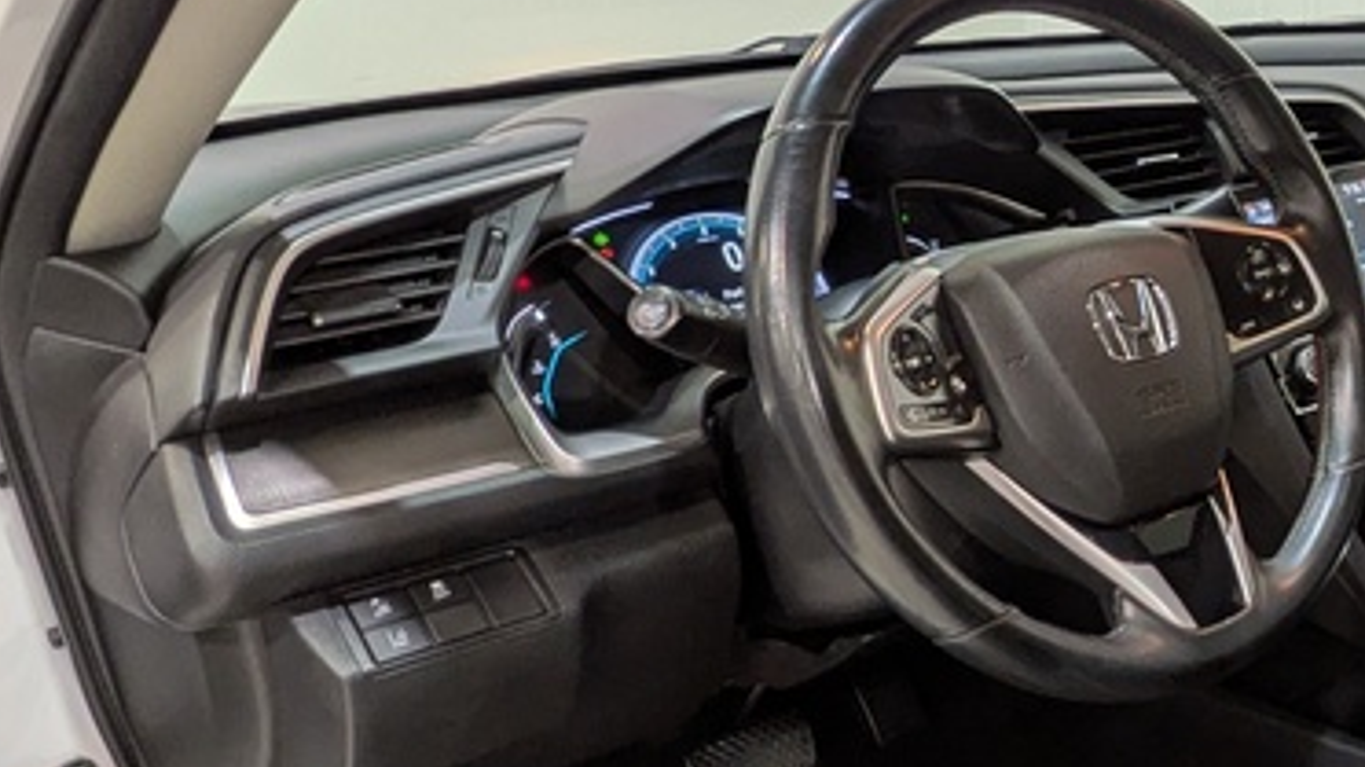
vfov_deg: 28.2
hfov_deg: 44.0
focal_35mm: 42
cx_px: 1233
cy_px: 506
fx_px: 1520
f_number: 2.2
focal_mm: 1.83
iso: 100
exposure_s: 1/50
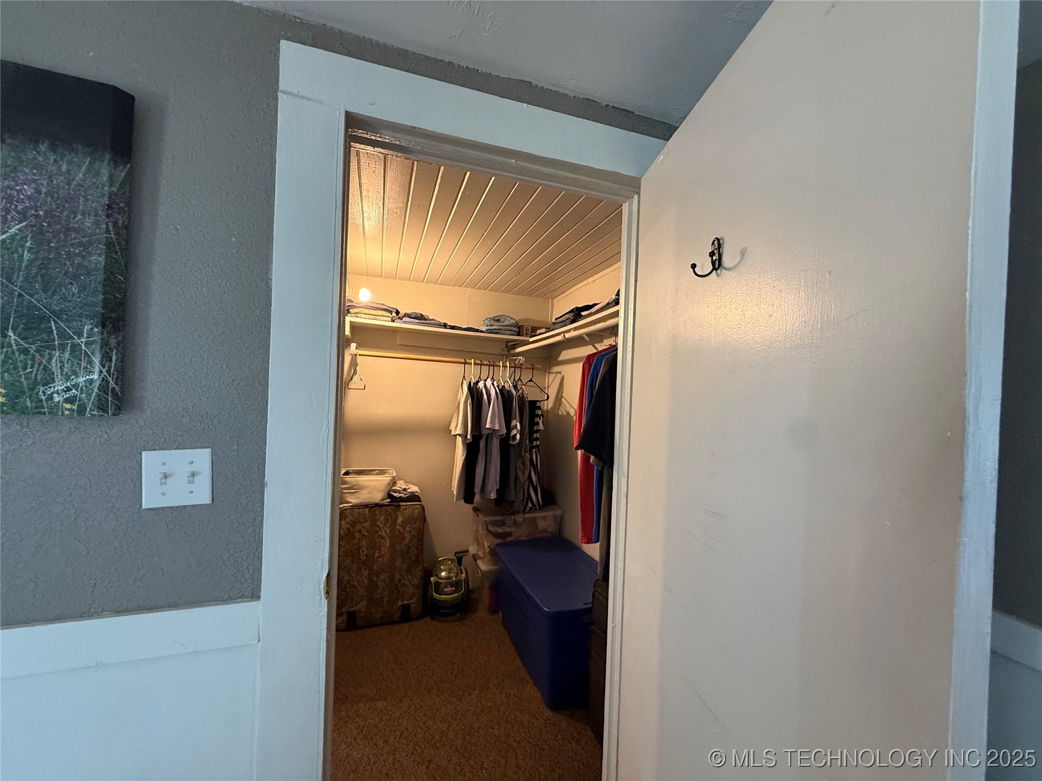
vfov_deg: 85.7
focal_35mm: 14
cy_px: 390
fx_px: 421
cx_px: 521
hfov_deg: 102.1
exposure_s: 1/60
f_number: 2.2
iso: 320
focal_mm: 2.22
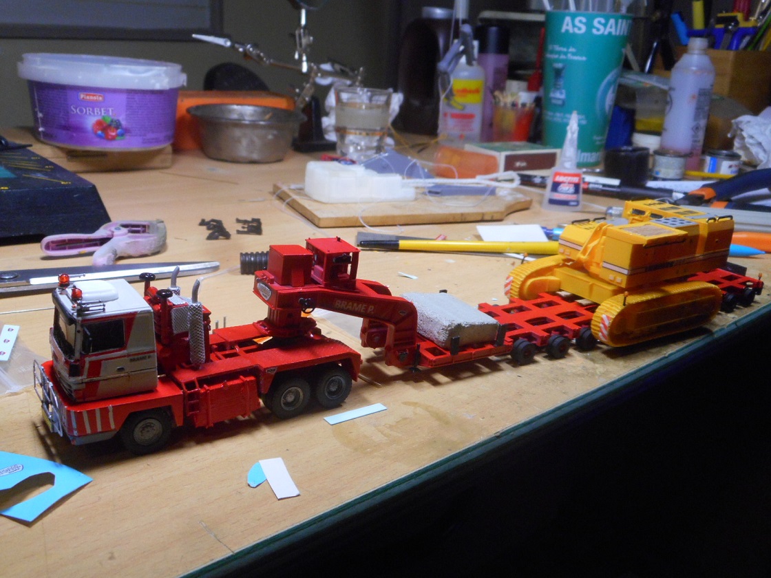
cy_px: 289
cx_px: 386
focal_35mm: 34
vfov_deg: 41.8
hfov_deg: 54.0
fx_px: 757
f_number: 4.2
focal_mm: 6
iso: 280
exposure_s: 1/30
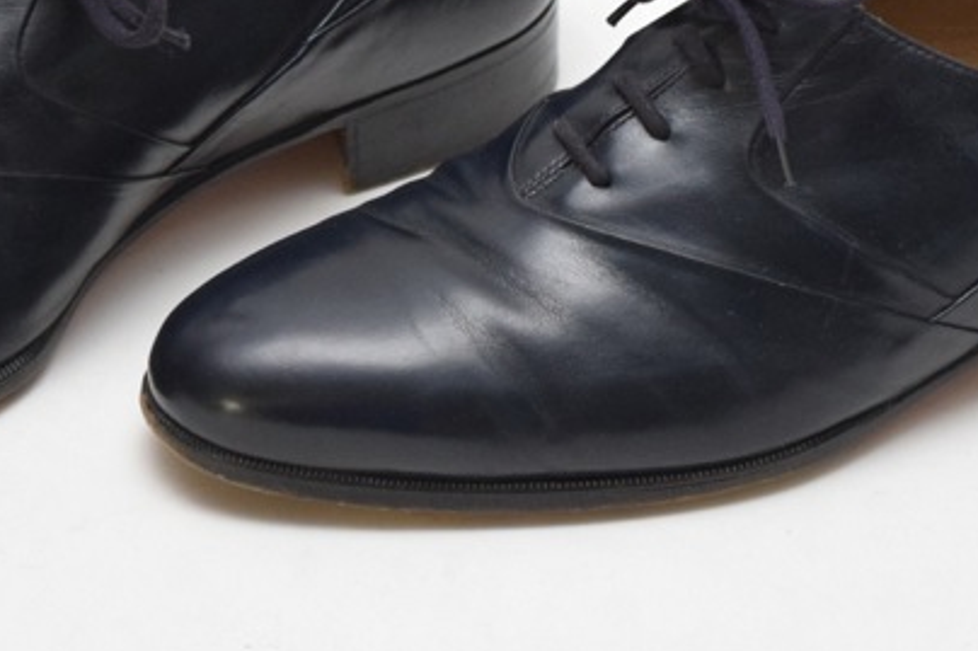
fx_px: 5546
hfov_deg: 10.1
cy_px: 79
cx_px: 443
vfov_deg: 6.7
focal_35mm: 204
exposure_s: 1/60
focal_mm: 55
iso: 2000
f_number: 5.6
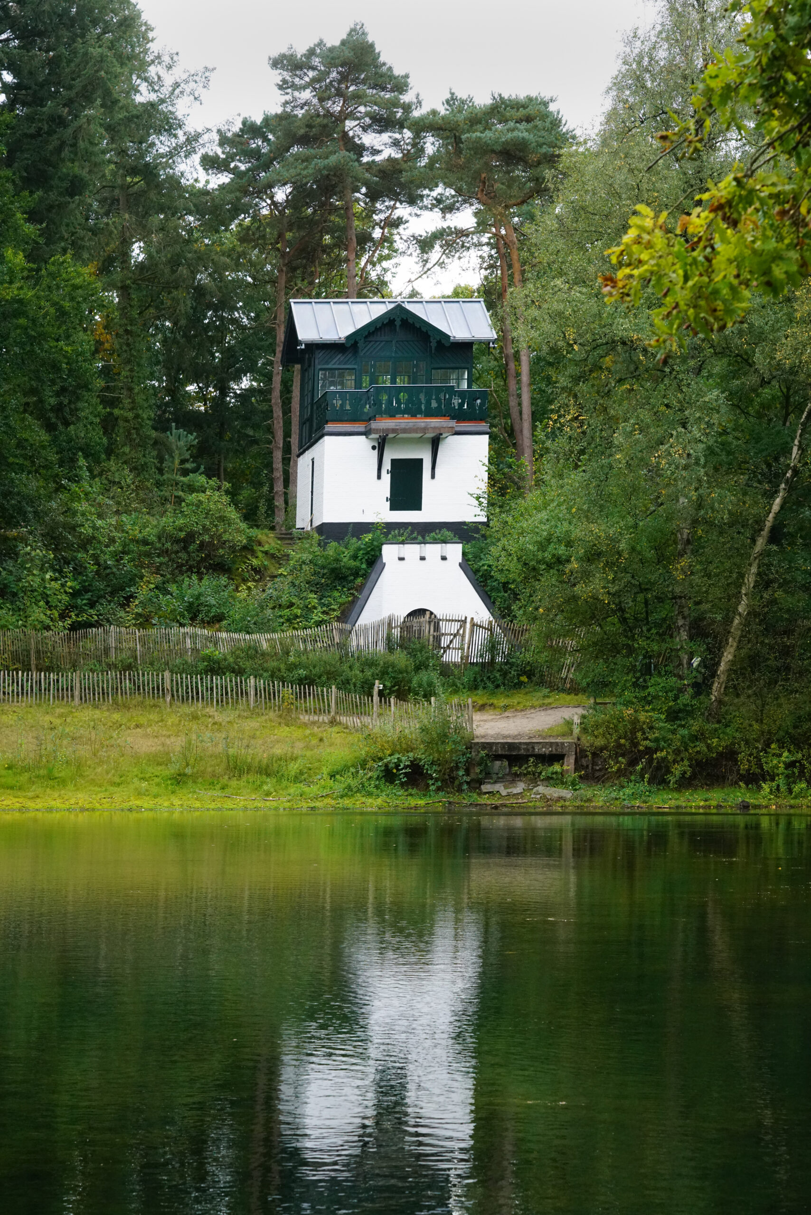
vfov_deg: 24.8
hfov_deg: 16.7
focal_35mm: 82
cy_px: 608
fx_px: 2769
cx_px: 406
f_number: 10
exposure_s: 1/640
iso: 3200
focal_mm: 82
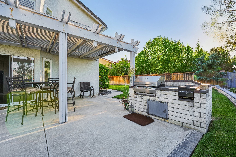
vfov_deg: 81.2
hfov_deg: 104.3
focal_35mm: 14
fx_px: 92
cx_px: 118
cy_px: 78
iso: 100
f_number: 8
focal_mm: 14
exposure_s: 1/60
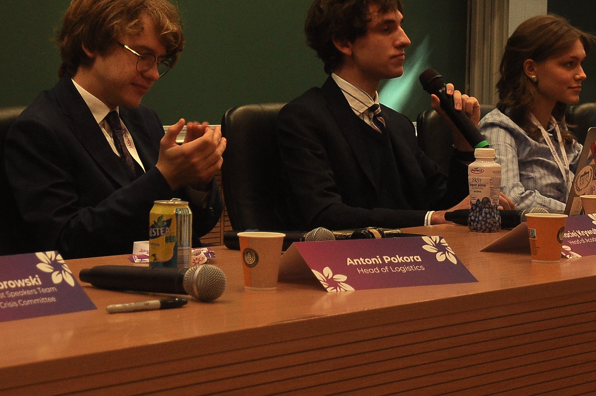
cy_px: 91
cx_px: 79
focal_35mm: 105
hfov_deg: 19.2
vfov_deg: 13.0
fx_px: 1736
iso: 400
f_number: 4.2
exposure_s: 1/80
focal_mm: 32
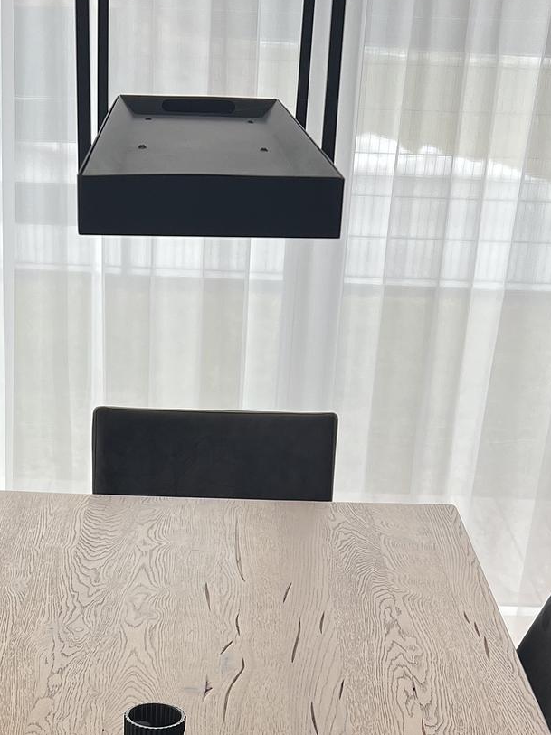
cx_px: 154
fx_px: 1359
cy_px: 862
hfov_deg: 22.7
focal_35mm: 64
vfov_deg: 27.1
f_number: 1.5
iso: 32
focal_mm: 5.7
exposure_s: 1/145
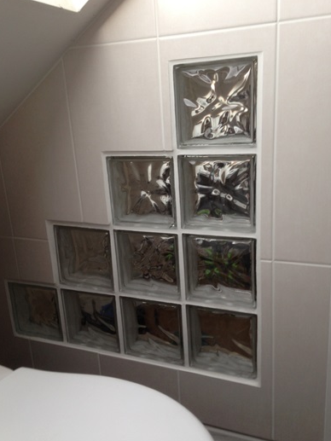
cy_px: 217
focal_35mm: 34
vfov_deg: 53.9
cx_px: 161
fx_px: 433
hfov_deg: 41.8
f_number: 2.4
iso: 50
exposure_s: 1/24
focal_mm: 4.12
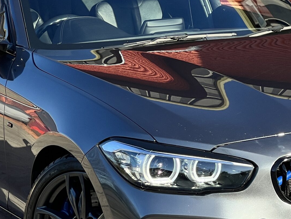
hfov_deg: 10.8
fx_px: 1539
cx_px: 166
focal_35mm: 183
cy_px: 96
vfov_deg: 8.1
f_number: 2.8
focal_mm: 9
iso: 32
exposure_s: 1/310
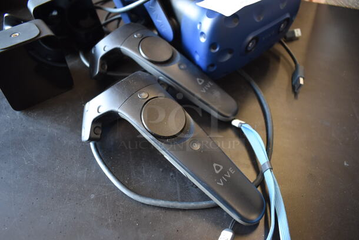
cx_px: 180
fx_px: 270
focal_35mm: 27
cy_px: 120
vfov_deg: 48.0
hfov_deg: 67.3
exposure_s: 1/60
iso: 900
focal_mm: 18
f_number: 4
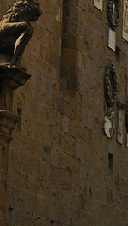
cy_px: -438
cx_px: 151
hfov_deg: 5.0
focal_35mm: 241
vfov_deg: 7.8
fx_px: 1450
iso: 200
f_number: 11
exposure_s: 1/200
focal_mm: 38
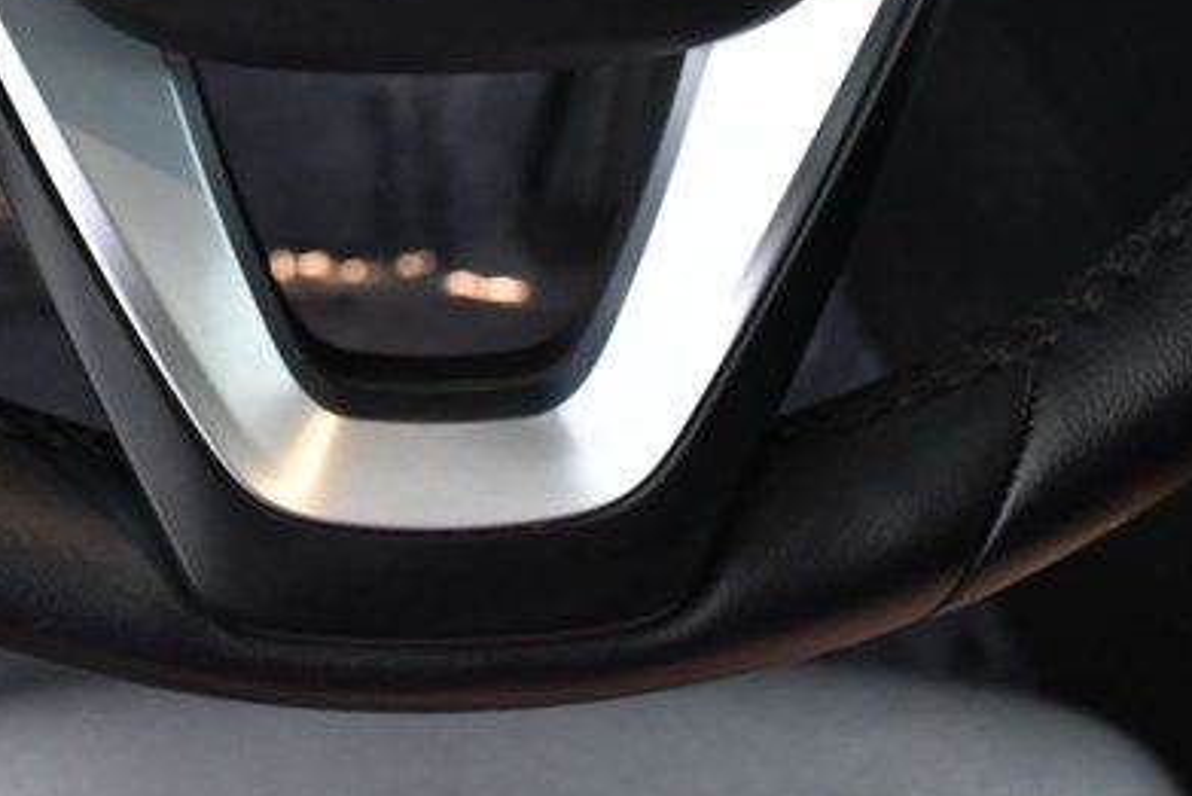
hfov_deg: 22.8
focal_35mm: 89
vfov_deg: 14.7
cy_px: -226
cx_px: 424
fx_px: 2948
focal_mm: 23
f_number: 5.6
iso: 2500
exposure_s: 1/125
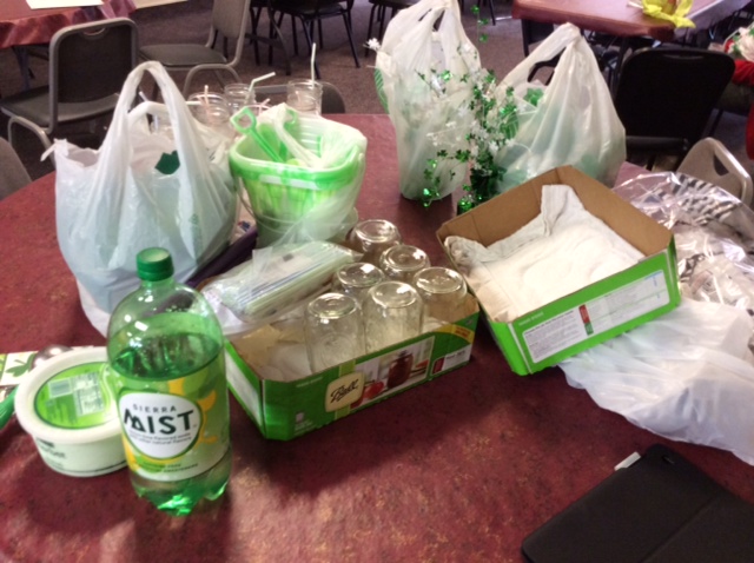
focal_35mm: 33
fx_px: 718
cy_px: 282
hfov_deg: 55.4
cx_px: 377
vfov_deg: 42.8
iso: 125
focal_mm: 3.3
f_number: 2.4
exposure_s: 1/24
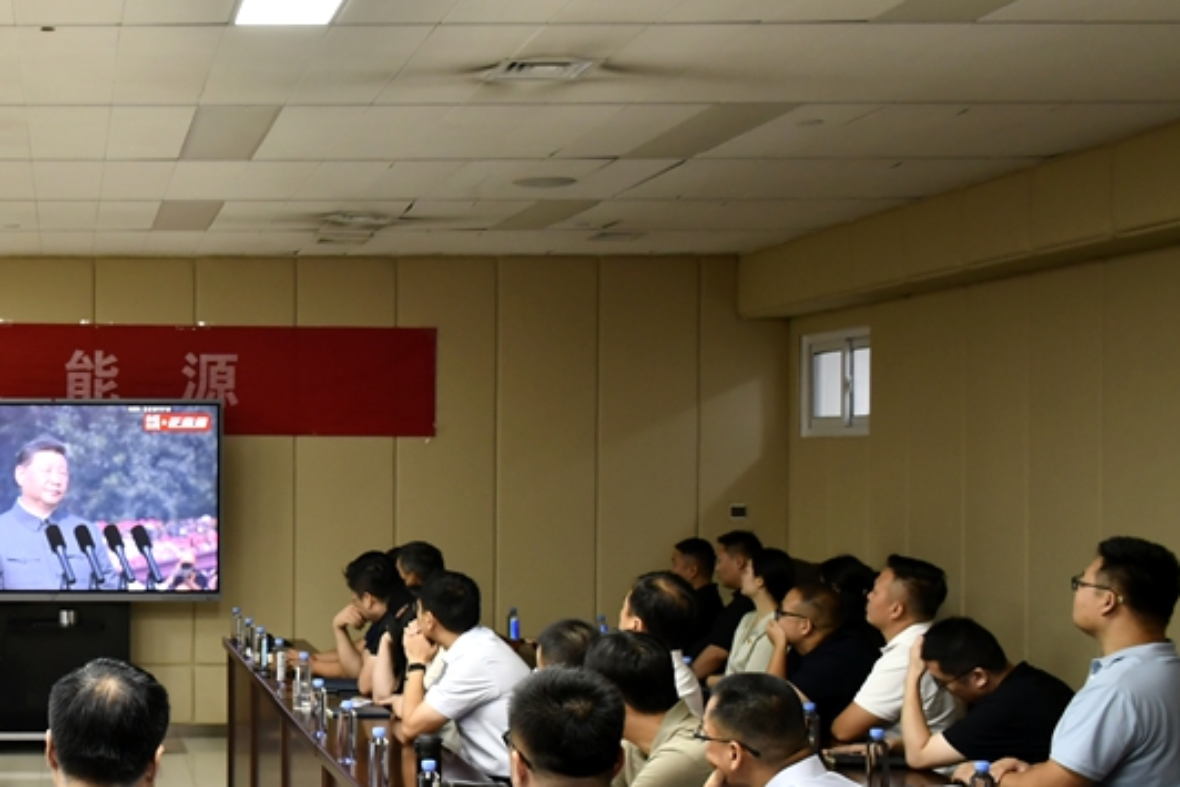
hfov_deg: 35.5
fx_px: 1705
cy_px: 487
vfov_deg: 25.9
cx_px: 73
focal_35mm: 52
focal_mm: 18
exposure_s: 1/60
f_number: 4
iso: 400
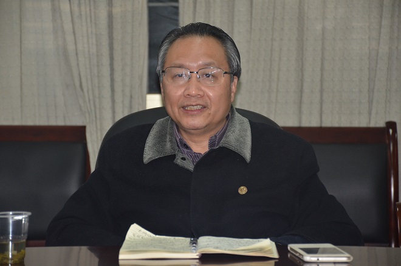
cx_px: 200
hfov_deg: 14.4
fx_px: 1584
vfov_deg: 9.6
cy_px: 133
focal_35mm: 142
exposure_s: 1/60
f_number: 5.3
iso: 800
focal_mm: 95
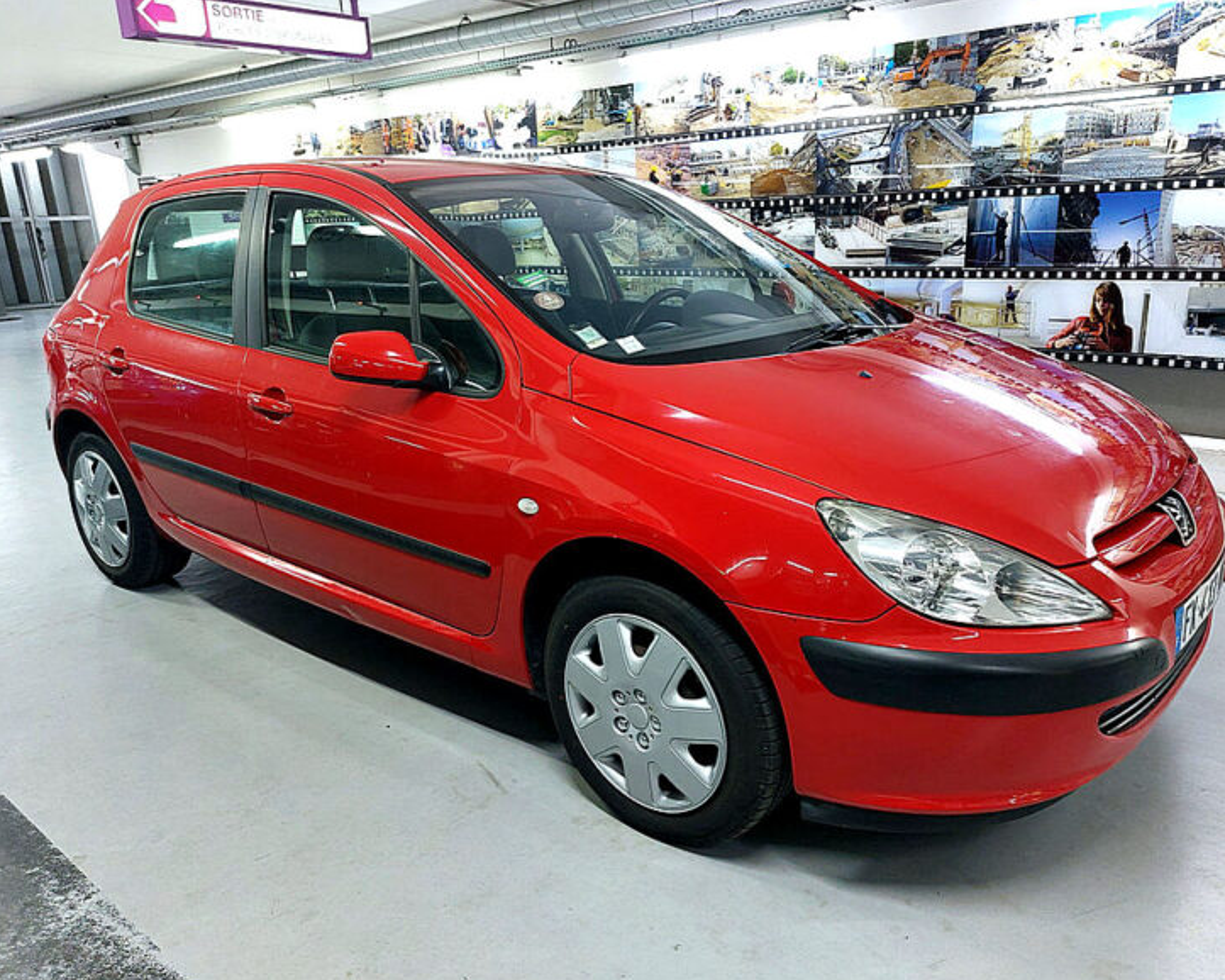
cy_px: 505
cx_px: 647
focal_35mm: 27
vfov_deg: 53.2
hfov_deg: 64.0
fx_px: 979
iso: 320
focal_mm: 5.23
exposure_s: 1/50
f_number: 1.8
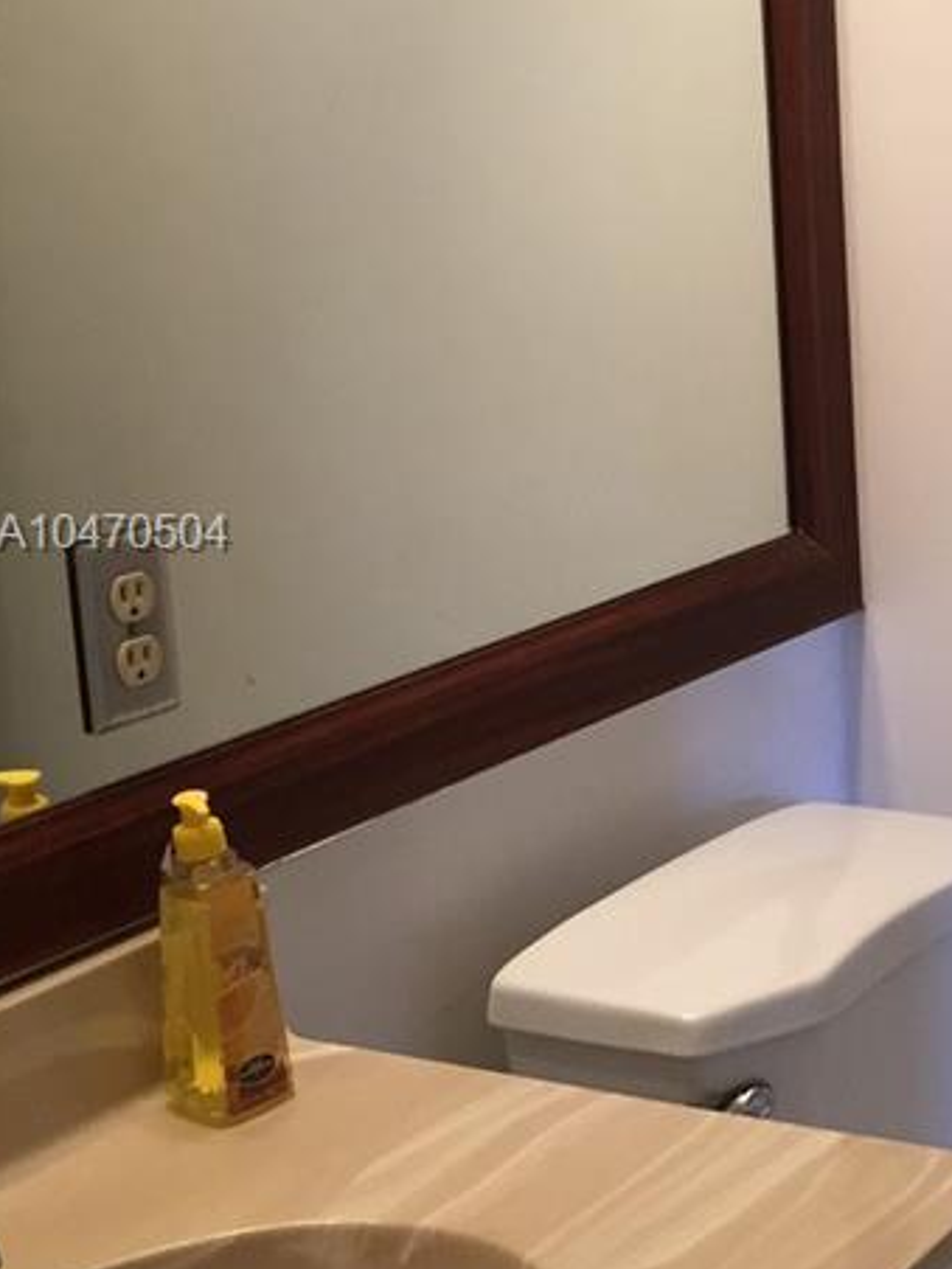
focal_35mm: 77
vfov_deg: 25.3
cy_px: 539
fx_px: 2824
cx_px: 1250
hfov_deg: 17.9
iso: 80
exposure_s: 1/30
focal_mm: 4.15
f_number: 2.2
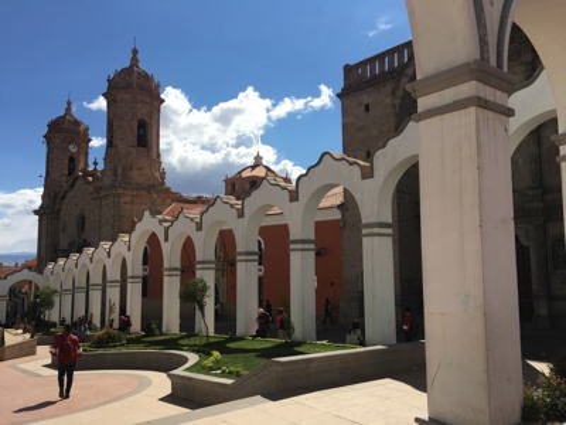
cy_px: 212
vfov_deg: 48.2
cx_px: 283
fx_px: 474
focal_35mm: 29
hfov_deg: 61.7
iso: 25
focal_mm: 4.15
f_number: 2.2
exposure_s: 1/2331
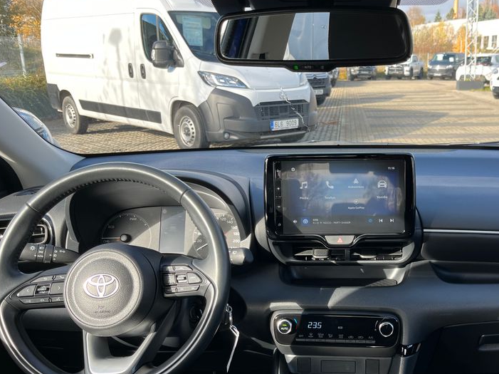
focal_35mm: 38
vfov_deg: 37.5
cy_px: 229
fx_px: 548
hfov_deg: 48.1
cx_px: 337
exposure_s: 1/355
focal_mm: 5.1
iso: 50
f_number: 1.6
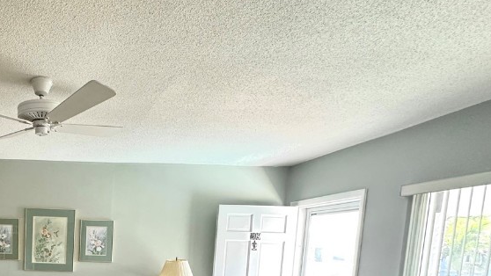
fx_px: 365
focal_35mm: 28
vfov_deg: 36.7
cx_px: 53
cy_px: 284
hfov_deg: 58.5
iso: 250
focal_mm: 2.22
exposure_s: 1/120
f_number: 2.2
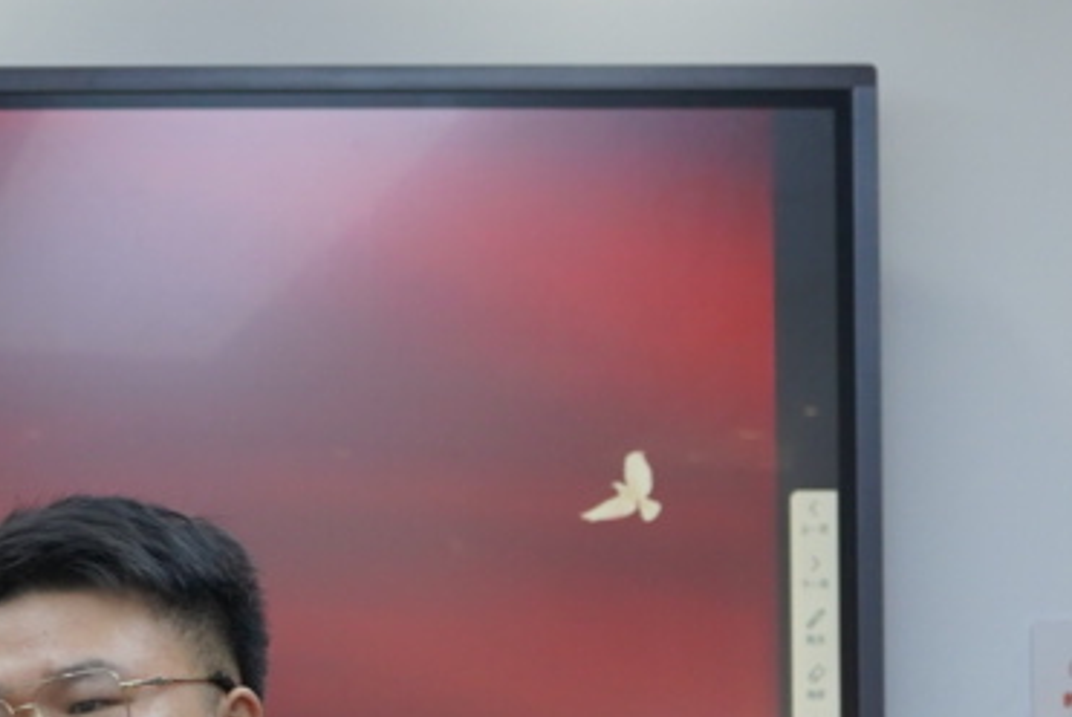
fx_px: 7659
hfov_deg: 7.9
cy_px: 613
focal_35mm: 257
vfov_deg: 5.4
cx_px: -185
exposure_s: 1/160
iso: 800
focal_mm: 59
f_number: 5.6
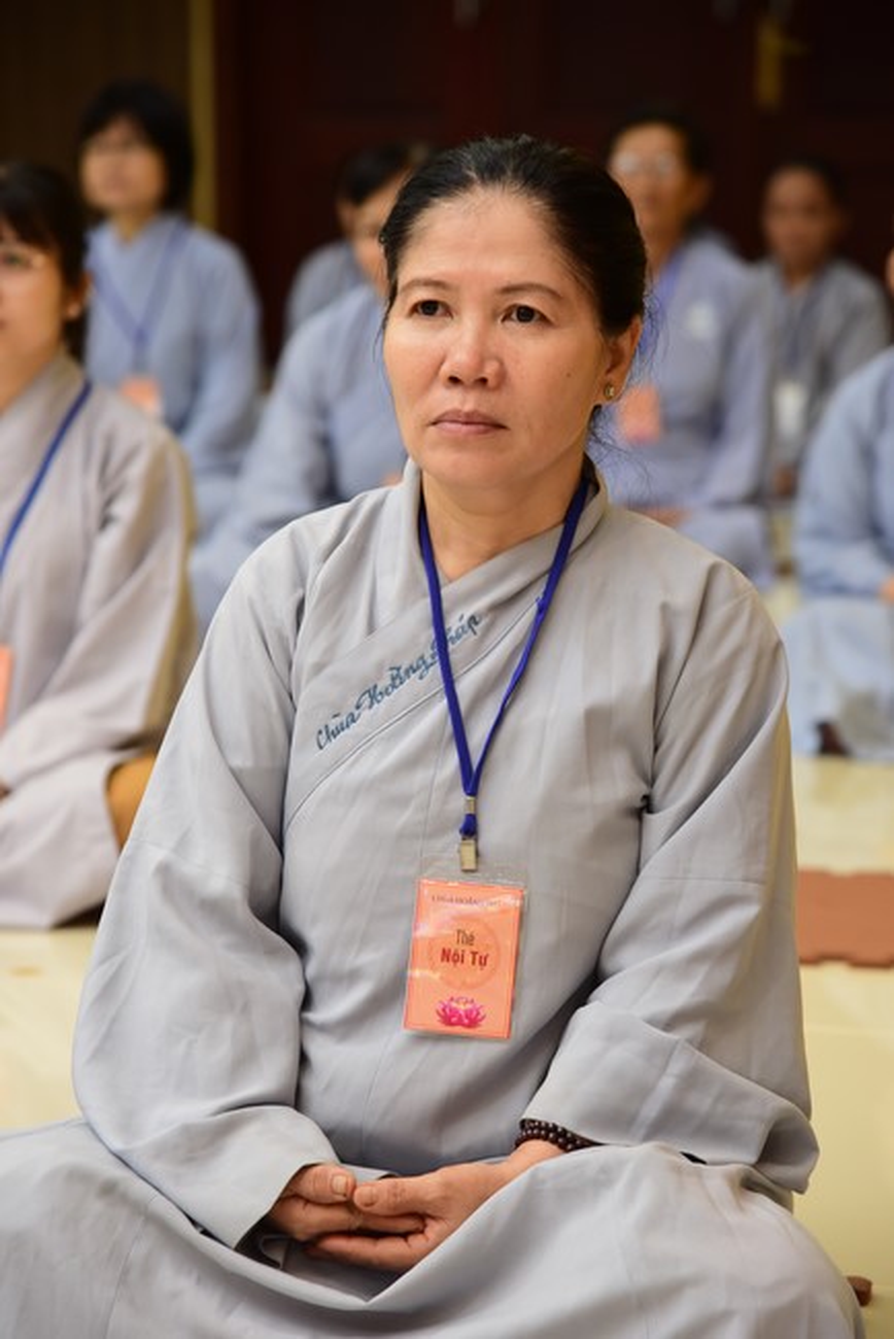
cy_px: 670
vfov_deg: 18.3
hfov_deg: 12.2
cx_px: 447
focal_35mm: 112
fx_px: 4167
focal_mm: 112
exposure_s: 1/50
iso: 1250
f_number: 5
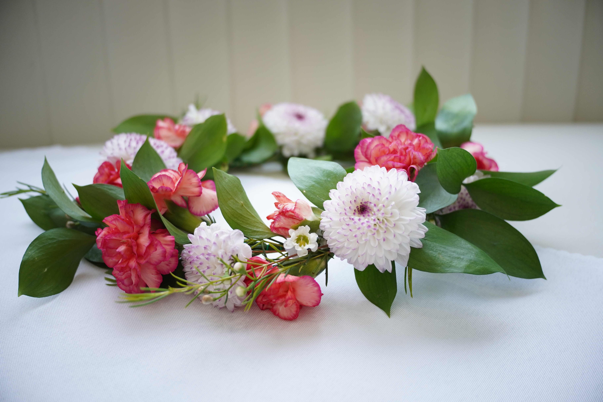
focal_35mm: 40
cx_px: 302
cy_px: 201
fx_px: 678
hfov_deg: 47.9
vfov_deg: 33.0
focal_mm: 27
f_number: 2.8
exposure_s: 1/125
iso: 320
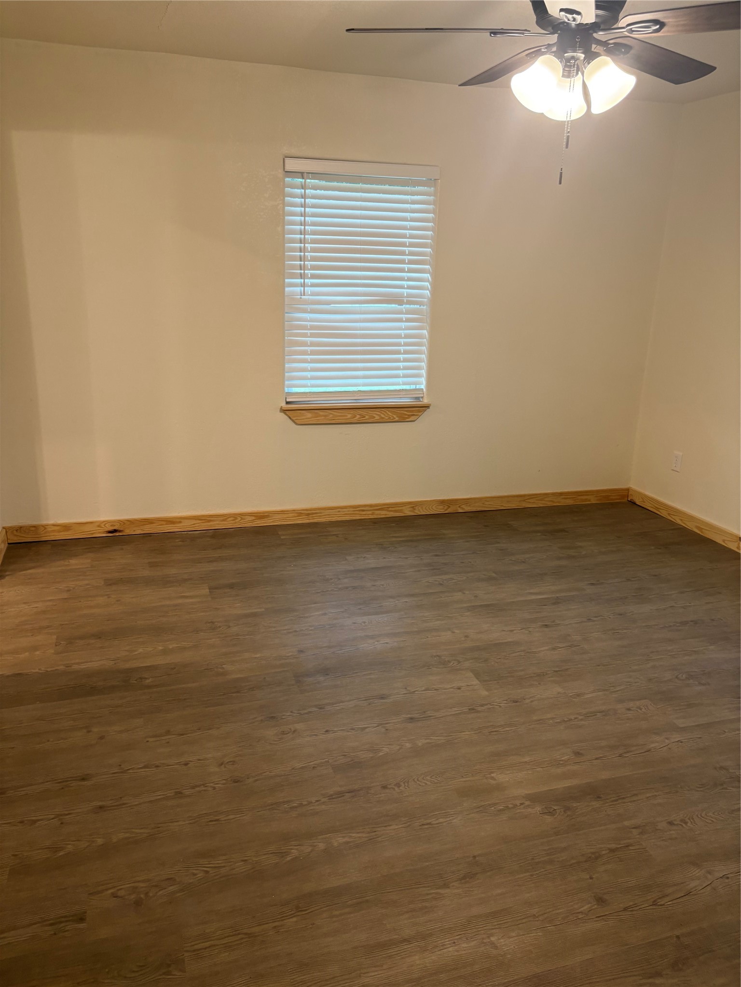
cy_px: 494
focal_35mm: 26
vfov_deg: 67.3
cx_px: 370
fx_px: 742
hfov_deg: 53.1
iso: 160
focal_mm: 5.96
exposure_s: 1/60
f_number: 1.6
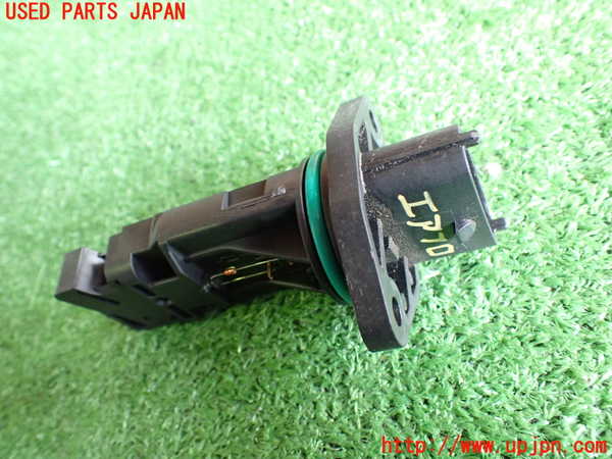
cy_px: 230
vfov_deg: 46.8
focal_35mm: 30
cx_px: 306
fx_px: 530
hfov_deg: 60.0
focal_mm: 5.4
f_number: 2.3
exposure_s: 1/30
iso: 800
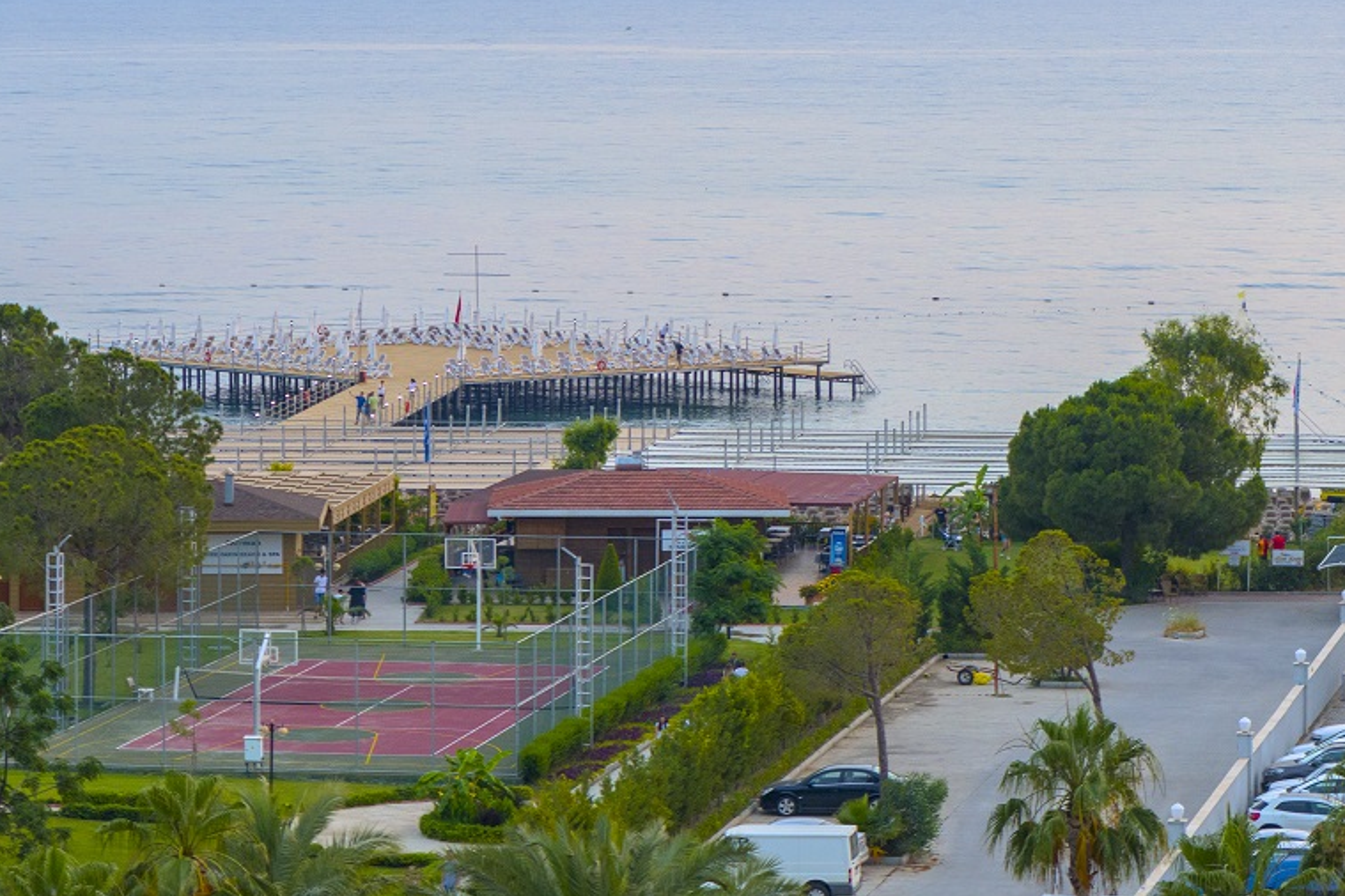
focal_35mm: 166
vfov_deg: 8.3
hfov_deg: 12.4
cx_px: 512
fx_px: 6201
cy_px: 276
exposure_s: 1/80
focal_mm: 105
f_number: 5.6
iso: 1000
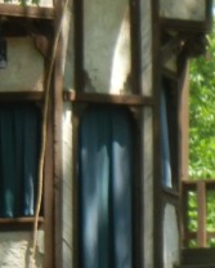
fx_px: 2587
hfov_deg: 4.7
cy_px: 186
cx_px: 425
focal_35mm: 326
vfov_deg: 5.9
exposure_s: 1/218
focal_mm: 12.2
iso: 160
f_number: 4.1
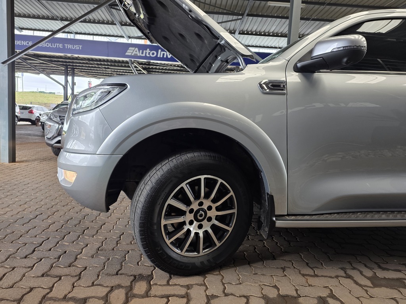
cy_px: 152
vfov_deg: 58.9
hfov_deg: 73.9
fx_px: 270
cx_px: 203
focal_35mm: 23
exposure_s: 1/180
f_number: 1.7
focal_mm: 6.25
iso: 160
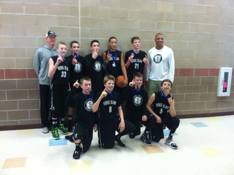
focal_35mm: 35
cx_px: 117
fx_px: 236
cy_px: 88
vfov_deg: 40.6
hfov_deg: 52.7
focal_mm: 3.85
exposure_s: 1/15
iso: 200
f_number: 2.8
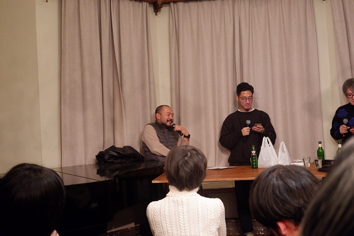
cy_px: 118
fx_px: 413
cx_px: 177
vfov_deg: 31.9
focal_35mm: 42
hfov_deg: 46.4
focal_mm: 28
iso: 3200
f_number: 4.5
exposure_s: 1/27
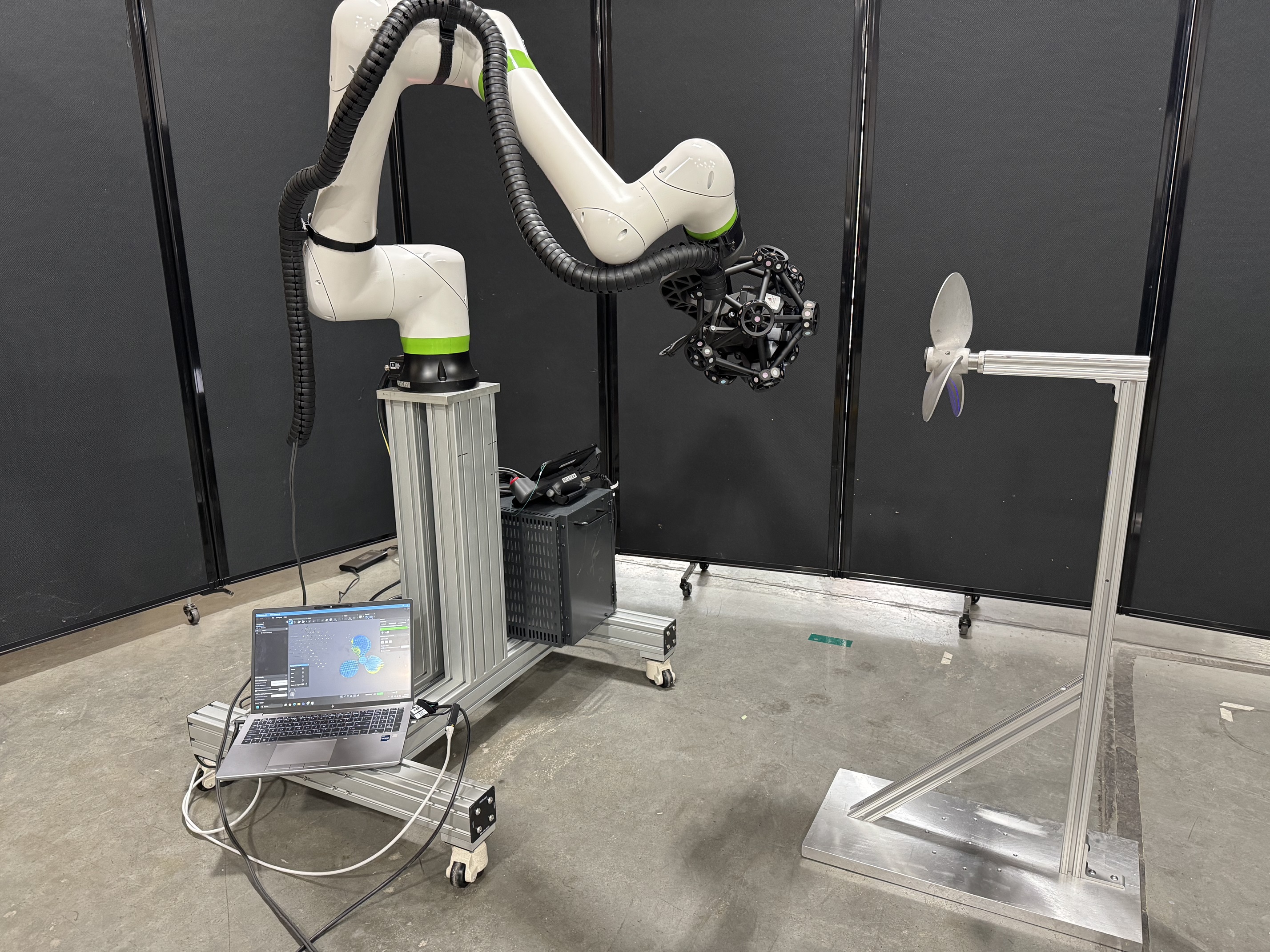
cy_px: 476
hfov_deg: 71.6
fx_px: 881
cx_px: 635
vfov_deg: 56.8
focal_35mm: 24
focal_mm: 6.76
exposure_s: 1/60
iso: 800
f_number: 1.78
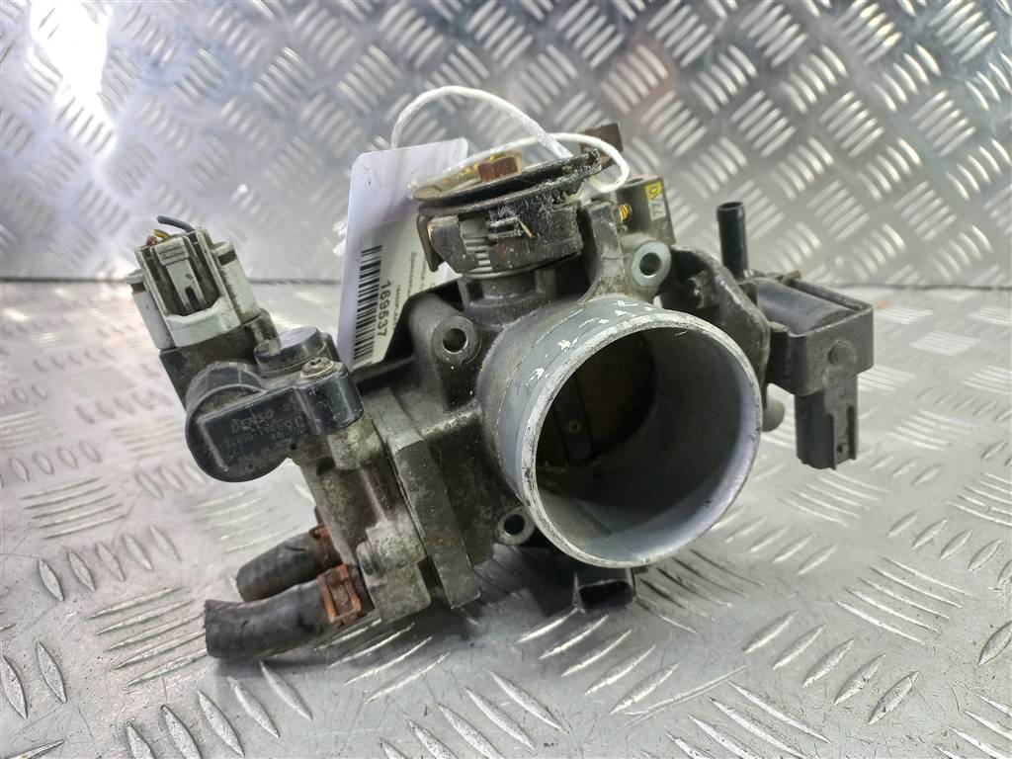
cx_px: 506
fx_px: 731
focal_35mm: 25
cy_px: 380
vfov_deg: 54.9
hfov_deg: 69.4
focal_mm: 4.6
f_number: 1.8
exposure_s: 1/50
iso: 200
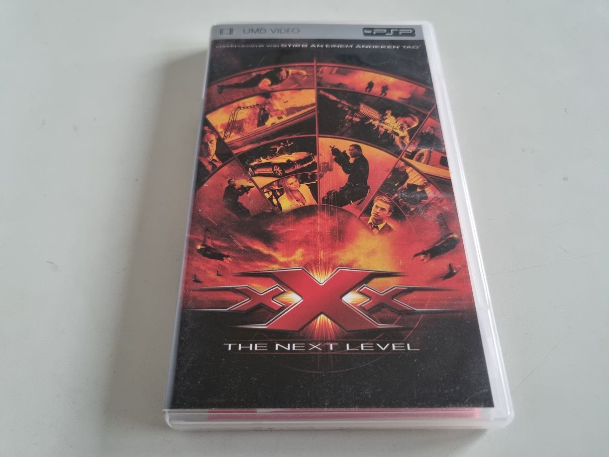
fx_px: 457
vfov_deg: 53.1
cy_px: 228
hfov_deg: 67.3
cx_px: 304
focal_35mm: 26
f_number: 1.8
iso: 500
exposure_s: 1/50
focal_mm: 5.4
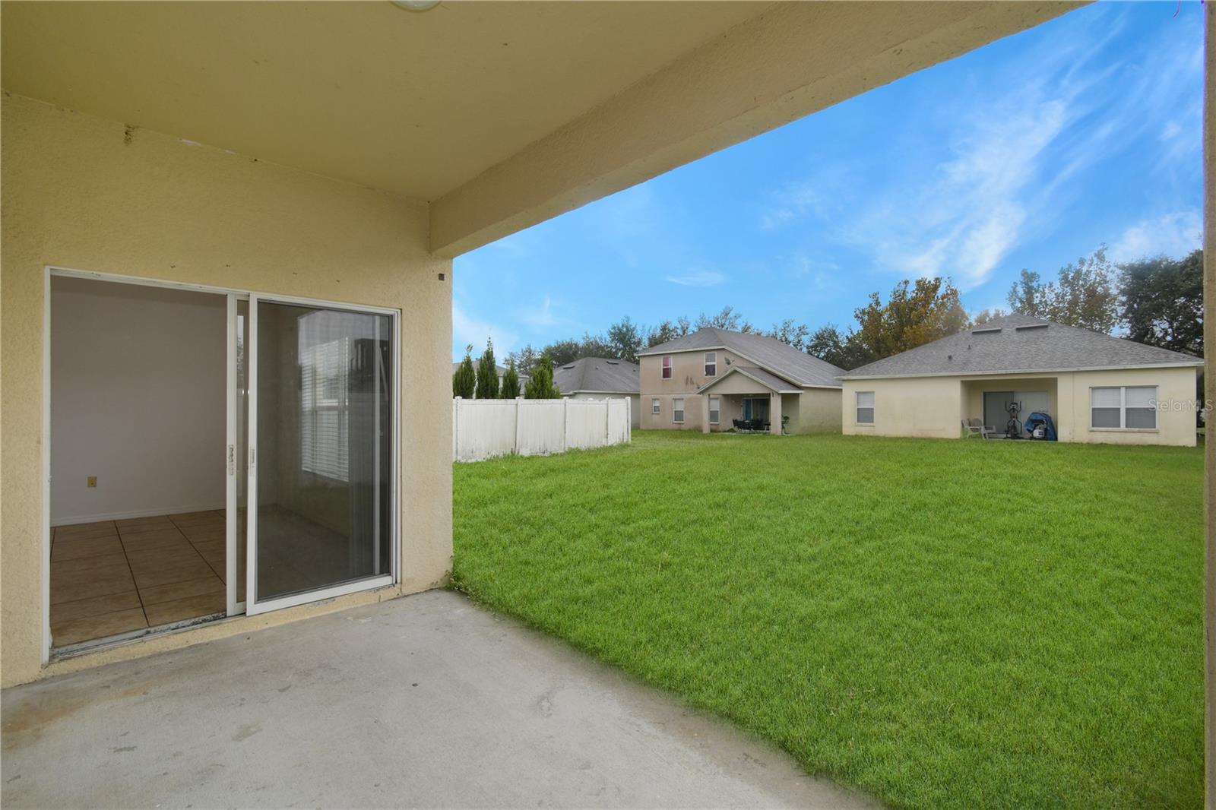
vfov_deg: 77.3
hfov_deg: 100.4
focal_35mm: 15
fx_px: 507
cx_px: 608
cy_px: 405
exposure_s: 1/13
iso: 100
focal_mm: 10
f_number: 9
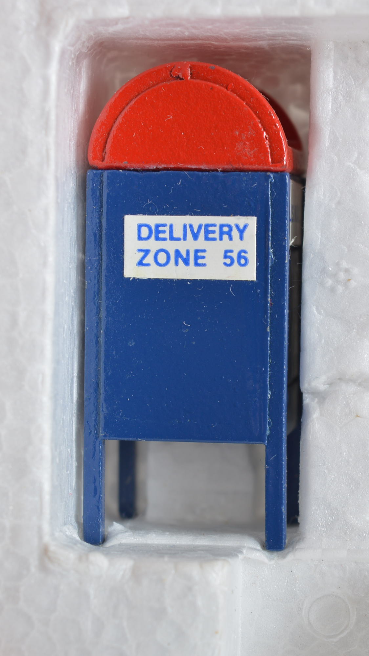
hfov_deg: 9.8
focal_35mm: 123
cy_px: 328
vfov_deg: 17.4
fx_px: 2139
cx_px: 310
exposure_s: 1/160
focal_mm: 52
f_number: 11
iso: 100
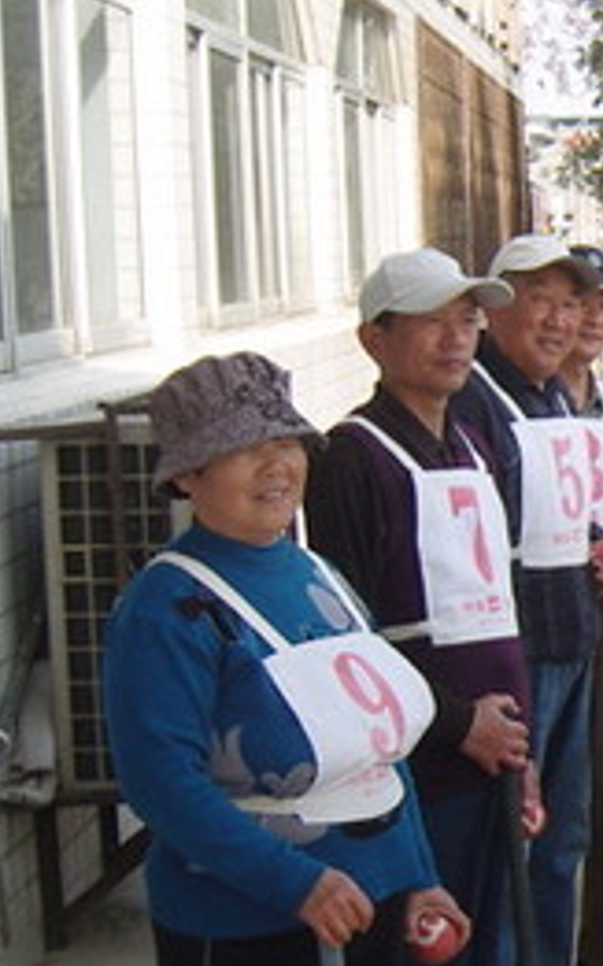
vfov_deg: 24.9
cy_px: 600
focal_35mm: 83
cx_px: 966
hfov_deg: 14.4
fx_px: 2184
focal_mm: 7.3
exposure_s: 1/100
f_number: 7
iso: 100
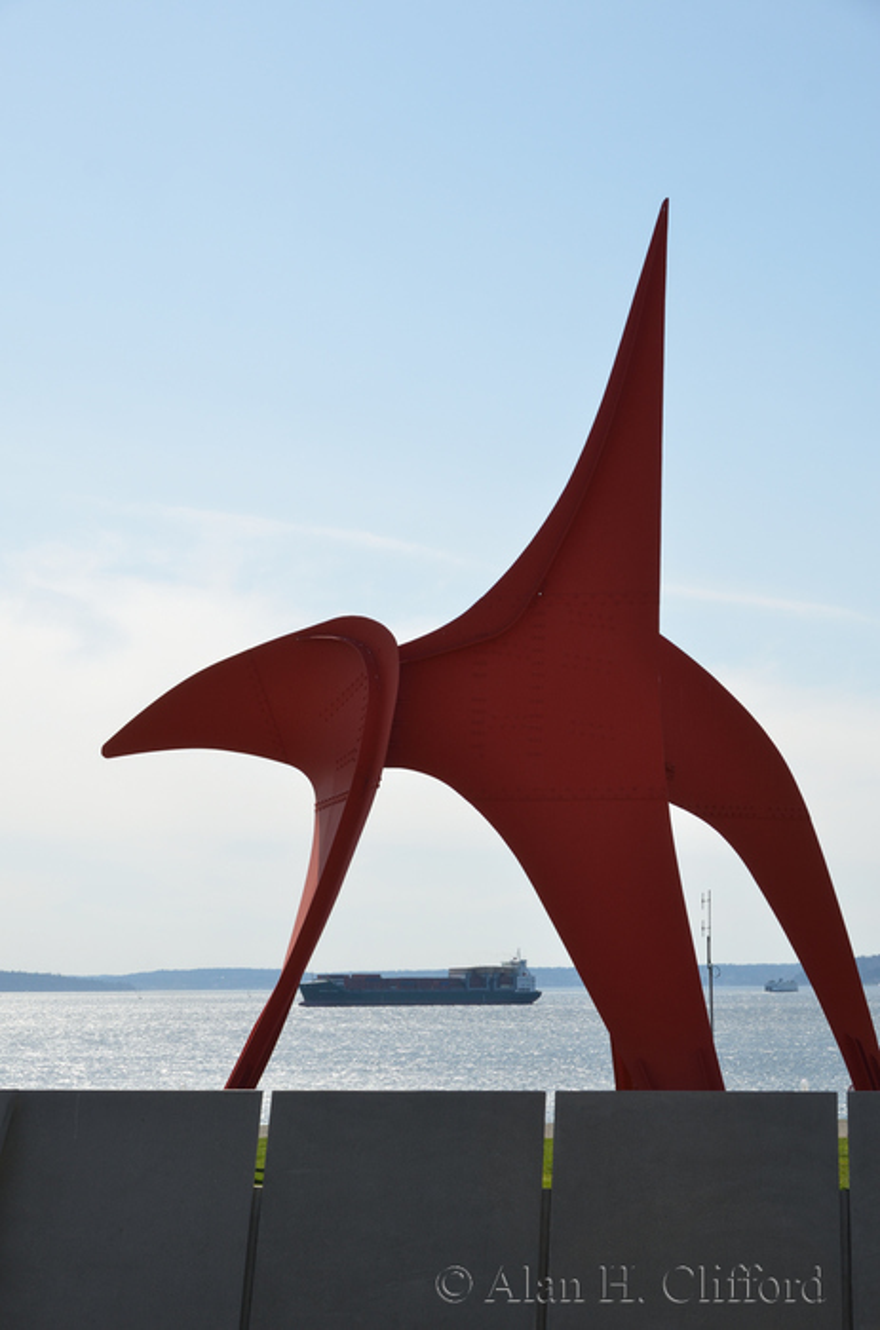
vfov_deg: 28.1
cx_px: 440
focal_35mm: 72
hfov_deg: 18.8
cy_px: 665
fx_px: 2654
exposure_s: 1/500
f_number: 7.1
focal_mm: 48
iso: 125
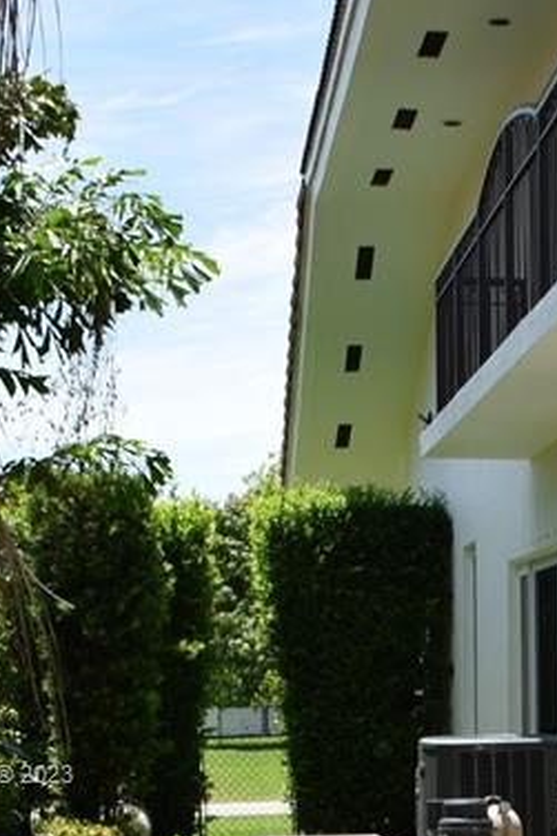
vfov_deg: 23.0
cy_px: 776
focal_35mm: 86
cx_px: 604
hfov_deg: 15.5
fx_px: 1998
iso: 100
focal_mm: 18
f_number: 7.1
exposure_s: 1/200
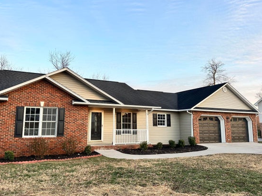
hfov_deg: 63.3
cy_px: 93
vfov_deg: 49.7
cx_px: 117
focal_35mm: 28
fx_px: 212
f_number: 1.78
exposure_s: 1/580
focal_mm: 6.86
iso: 80
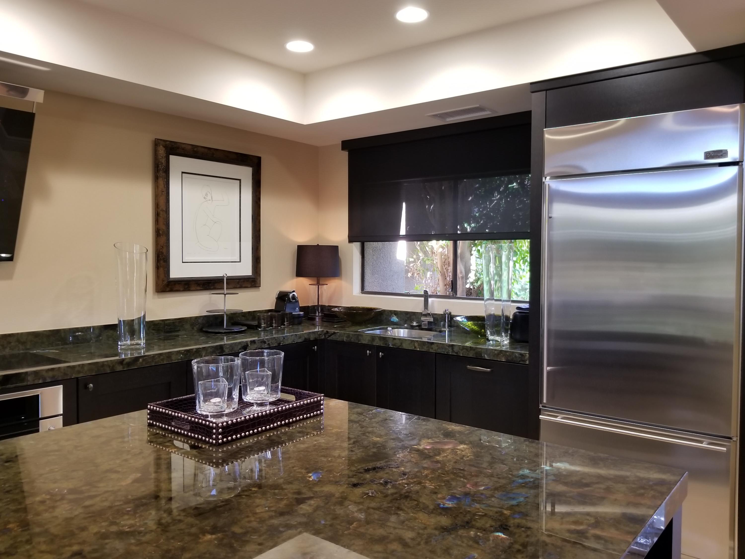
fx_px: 560
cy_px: 280
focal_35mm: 26
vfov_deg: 53.1
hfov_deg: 67.3
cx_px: 372
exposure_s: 1/30
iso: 160
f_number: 1.7
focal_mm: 4.25
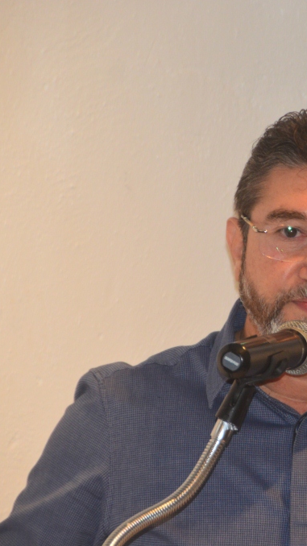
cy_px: 273
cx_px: 322
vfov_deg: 5.4
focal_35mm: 403
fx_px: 5837
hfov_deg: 3.0
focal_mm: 170
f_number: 5.6
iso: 800
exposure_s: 1/60
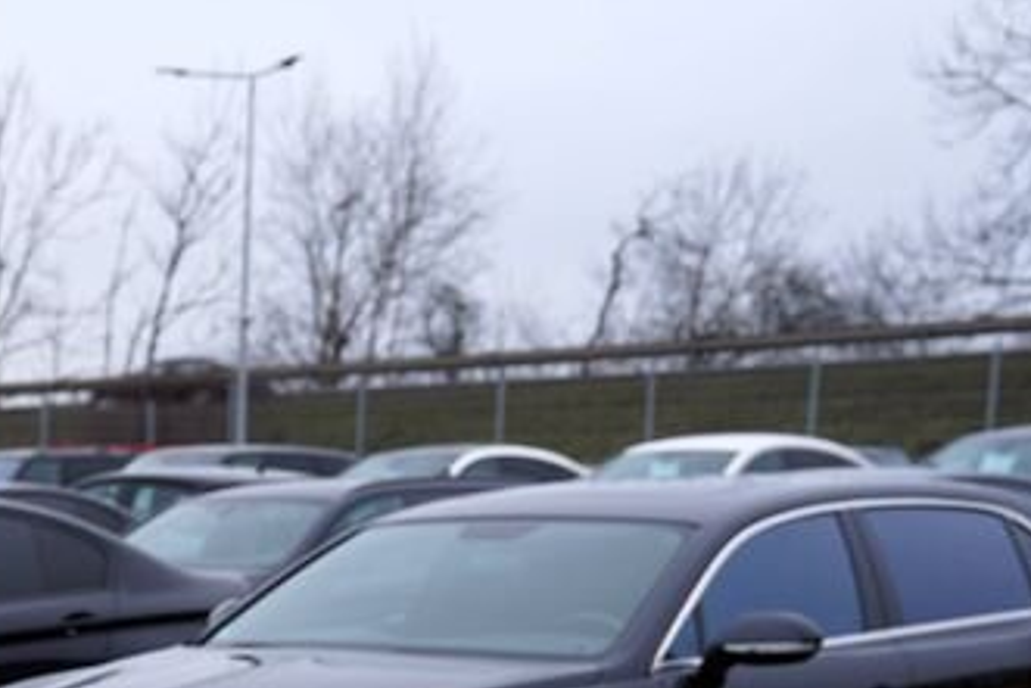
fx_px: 2836
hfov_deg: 18.2
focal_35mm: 99
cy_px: 1004
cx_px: -542
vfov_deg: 13.1
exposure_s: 1/60
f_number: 4
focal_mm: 32
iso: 100
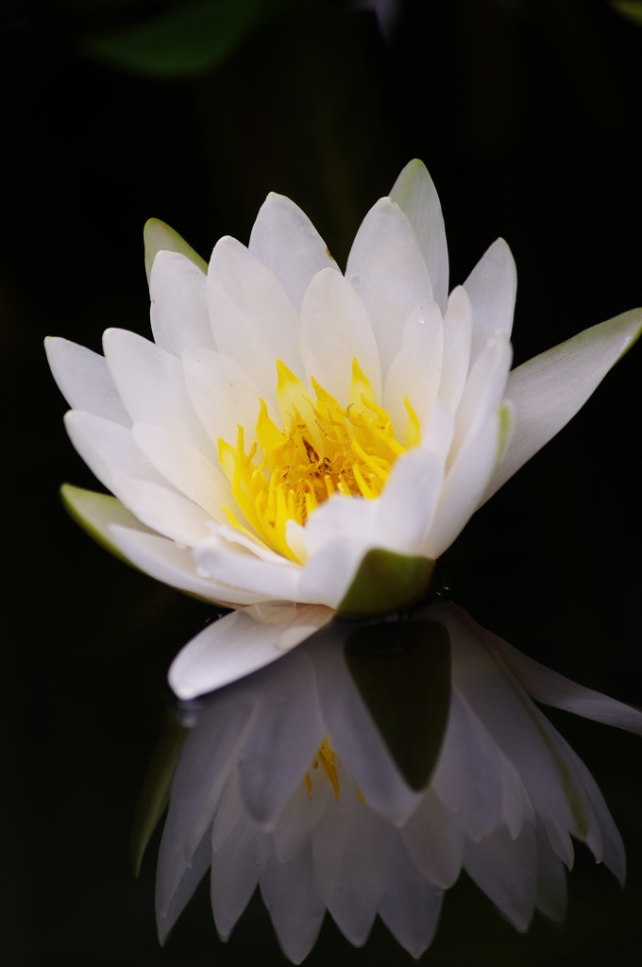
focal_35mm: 285
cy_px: 484
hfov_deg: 4.8
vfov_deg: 7.2
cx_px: 321
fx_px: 7644
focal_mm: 190
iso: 200
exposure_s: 1/250
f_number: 6.3
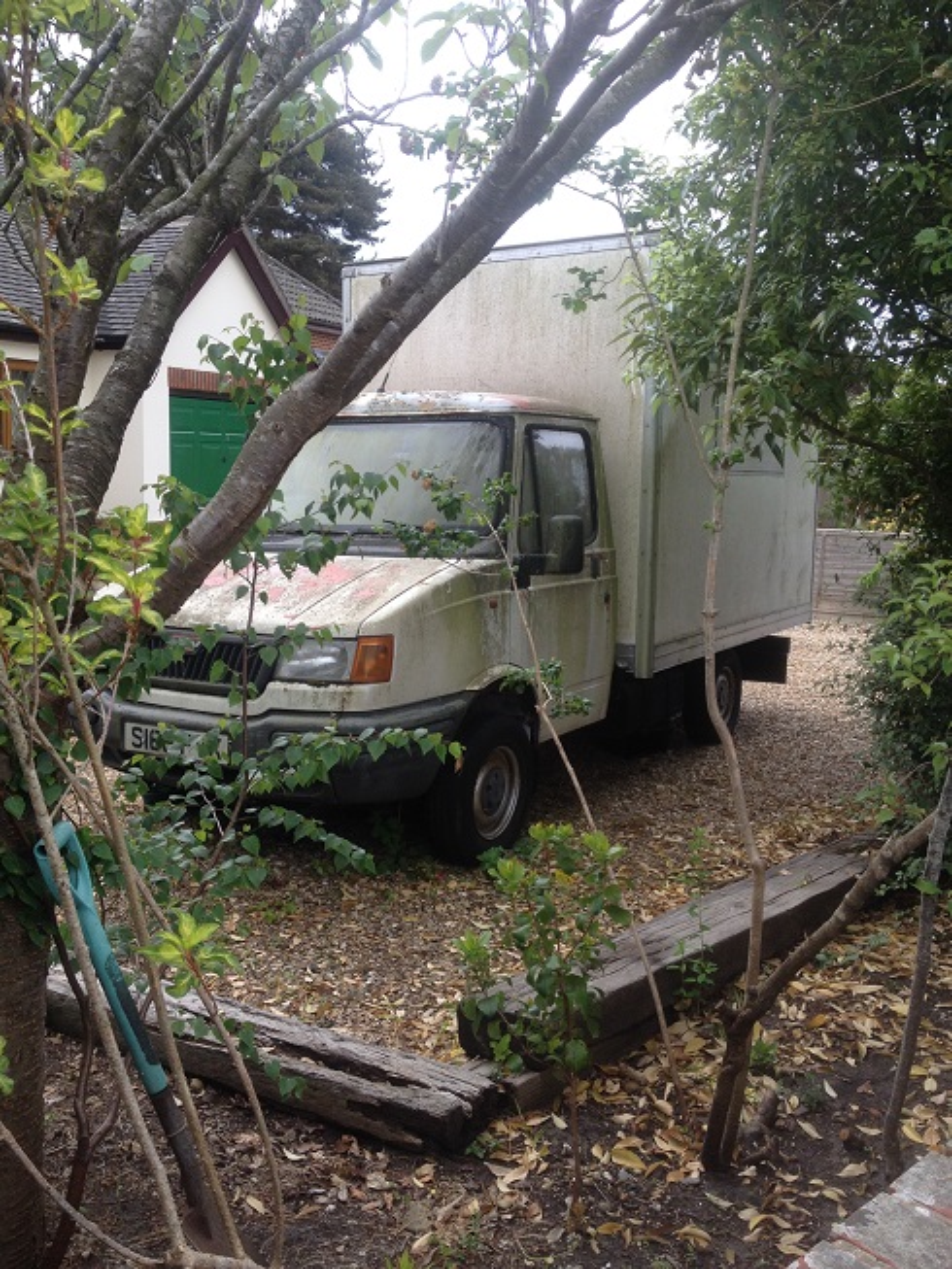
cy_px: 634
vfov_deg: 52.6
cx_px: 476
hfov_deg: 40.7
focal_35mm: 35
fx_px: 1283
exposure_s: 1/493
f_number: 2.4
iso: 50
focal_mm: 4.28
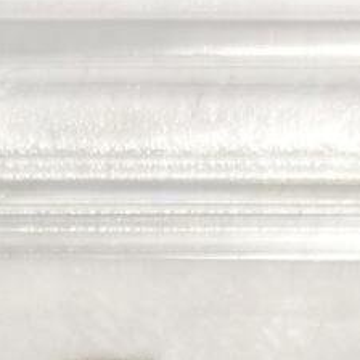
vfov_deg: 4.2
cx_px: -14
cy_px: 1426
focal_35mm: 385
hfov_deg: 4.5
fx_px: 4530
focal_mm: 5.56
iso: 100
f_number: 16
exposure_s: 1/100
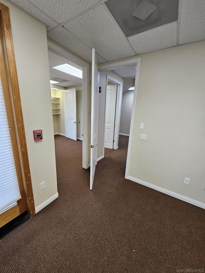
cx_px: 102
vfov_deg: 106.2
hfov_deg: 89.9
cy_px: 136
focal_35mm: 13
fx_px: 103
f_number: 2.2
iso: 80
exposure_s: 1/60
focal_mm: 1.74
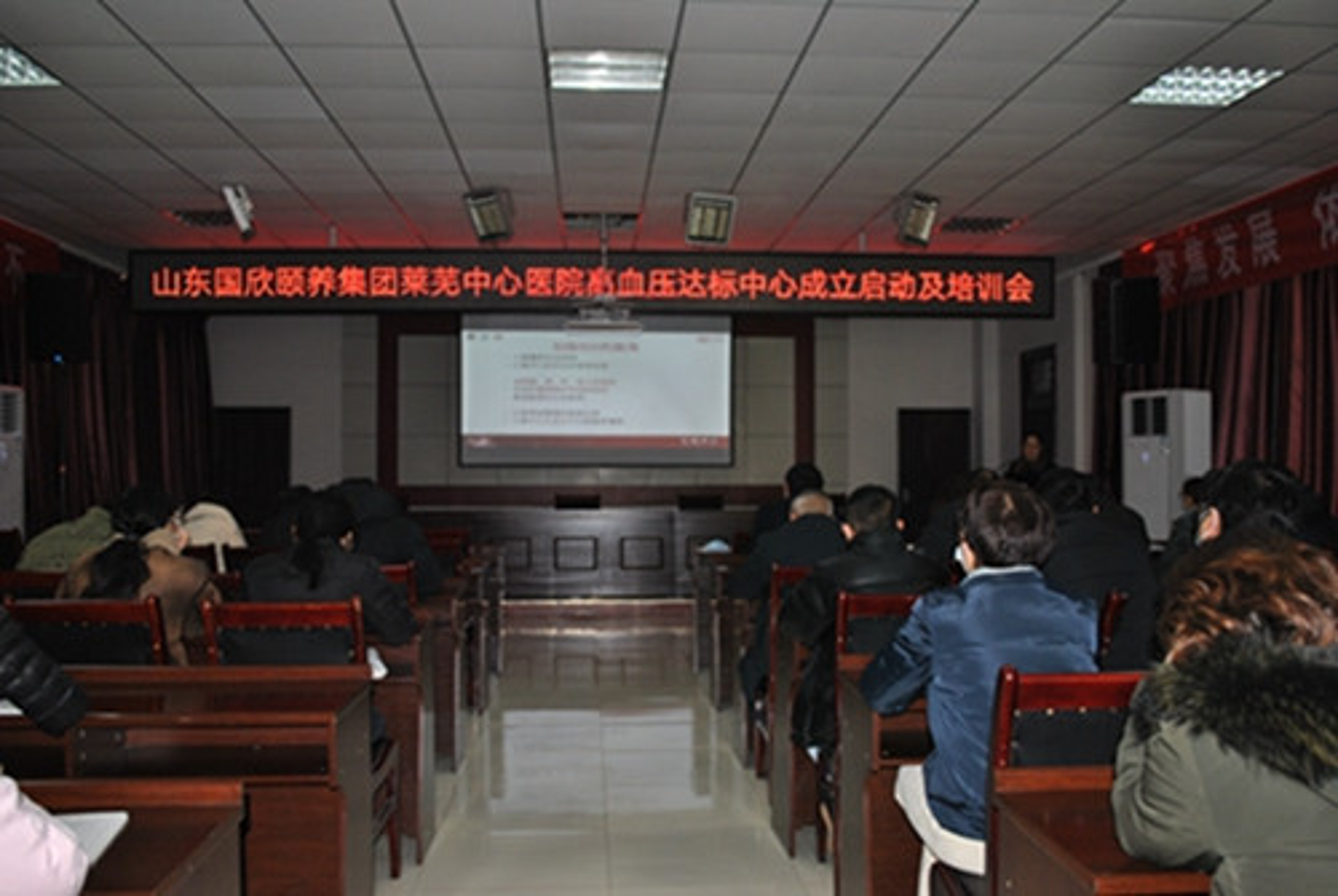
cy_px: 448
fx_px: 1228
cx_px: 669
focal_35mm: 33
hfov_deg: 57.2
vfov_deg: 40.1
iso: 200
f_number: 3.8
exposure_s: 1/60
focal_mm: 22
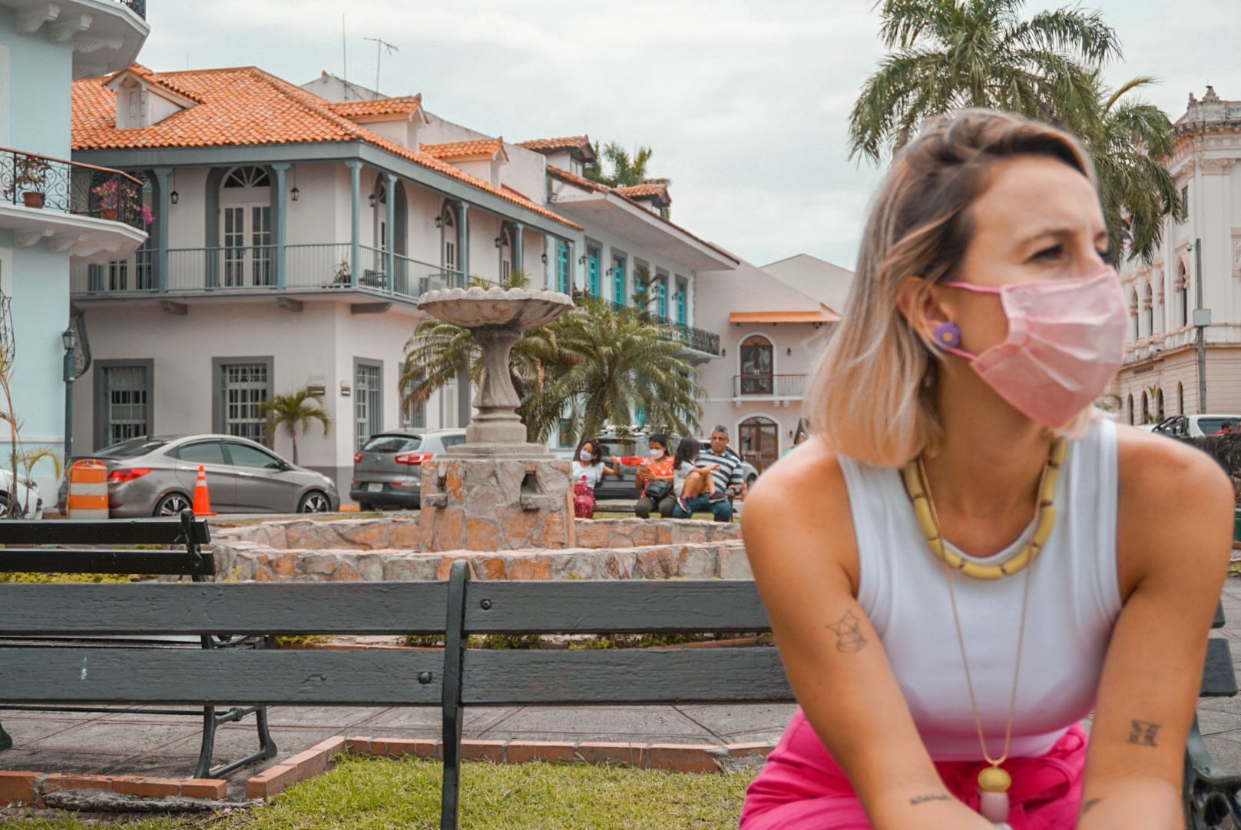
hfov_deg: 46.4
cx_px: 620
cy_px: 415
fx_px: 1449
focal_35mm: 42
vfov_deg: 31.9
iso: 200
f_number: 4.5
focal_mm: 28
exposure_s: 1/1600
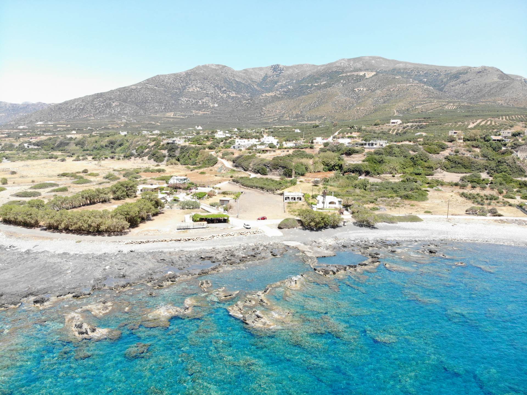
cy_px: 198
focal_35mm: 24
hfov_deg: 71.6
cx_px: 264
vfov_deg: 56.8
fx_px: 365
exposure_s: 1/438
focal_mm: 4.5
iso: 105
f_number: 2.8
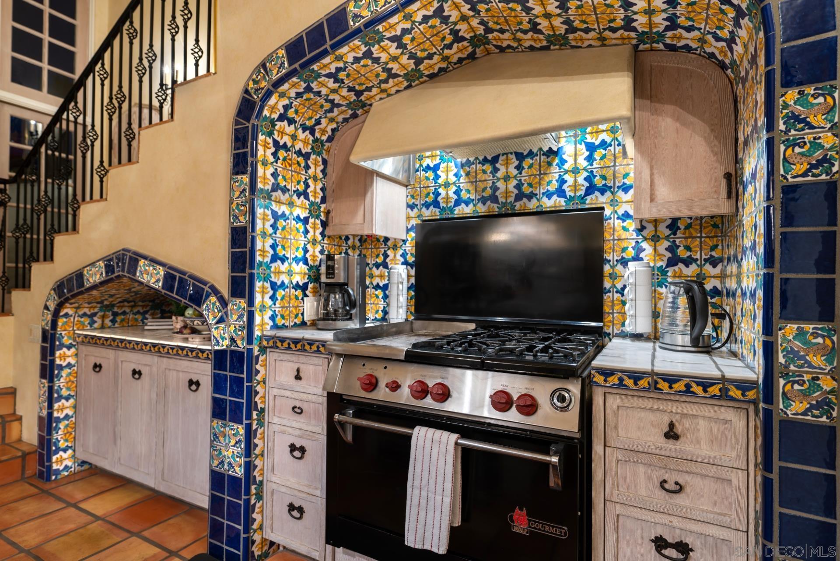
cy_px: 280
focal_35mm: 19
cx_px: 420
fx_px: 443
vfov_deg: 64.6
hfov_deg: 86.9
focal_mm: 19
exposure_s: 1/2
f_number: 2.8
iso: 100
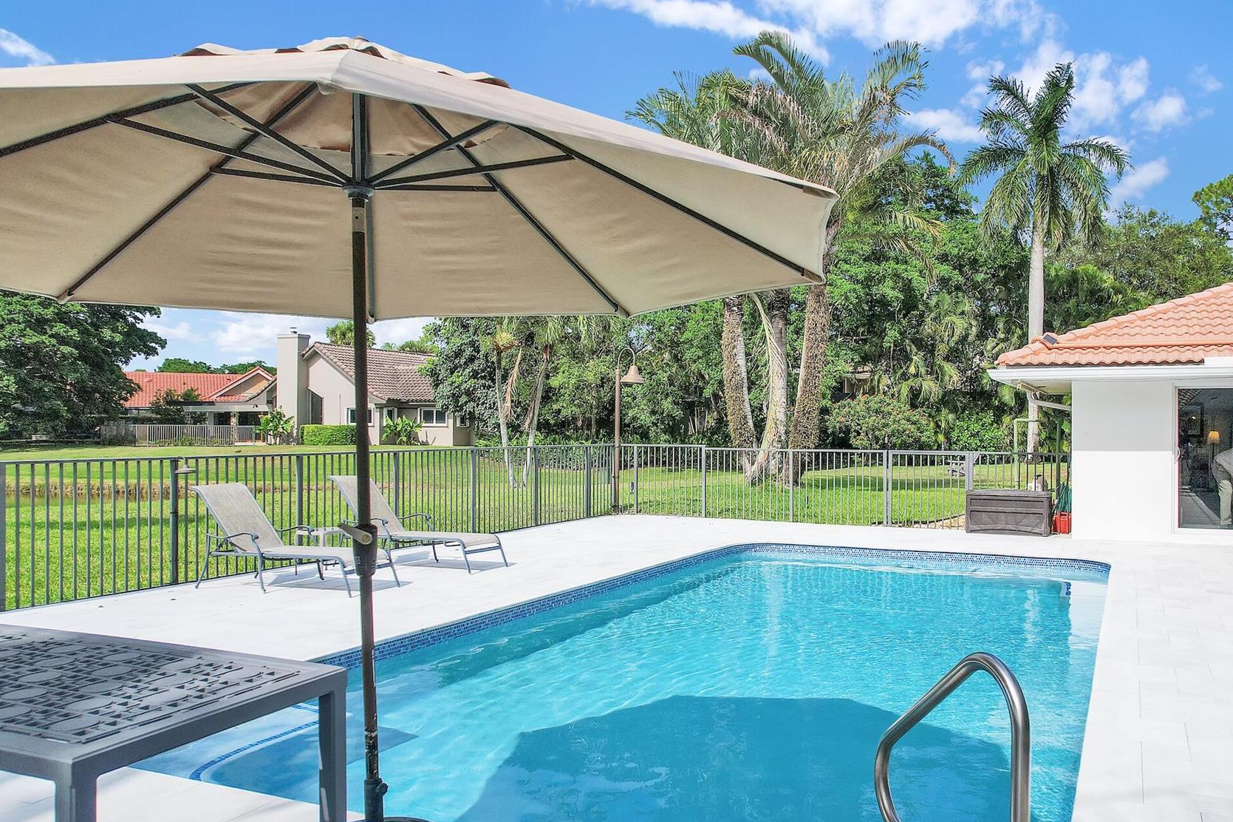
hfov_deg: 66.7
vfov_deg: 47.8
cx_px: 740
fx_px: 925
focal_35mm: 27
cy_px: 471
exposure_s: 1/3200
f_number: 2.8
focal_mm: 8.38
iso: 160
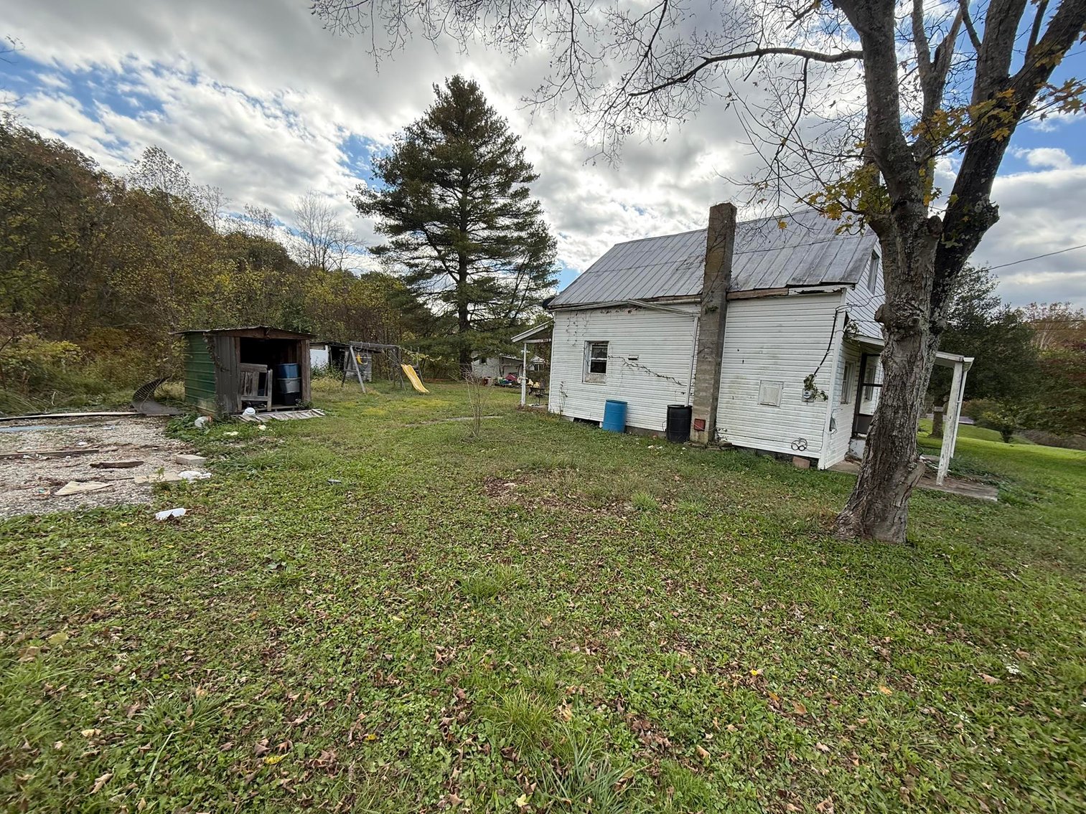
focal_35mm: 14
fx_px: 439
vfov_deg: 85.7
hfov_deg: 102.1
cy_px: 407
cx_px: 543
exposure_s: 1/574
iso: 50
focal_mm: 2.22
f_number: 2.2
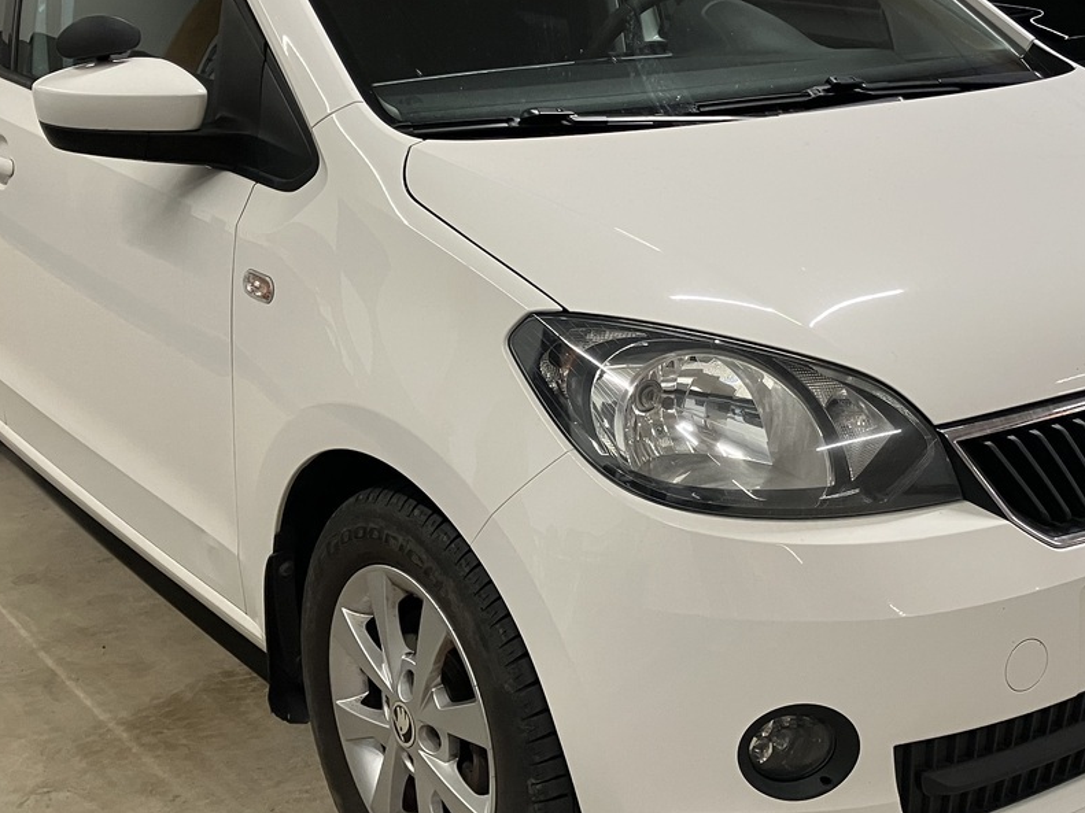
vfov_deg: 28.5
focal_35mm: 51
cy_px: 315
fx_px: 1598
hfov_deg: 37.4
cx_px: 632
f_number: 1.8
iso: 80
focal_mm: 3.99
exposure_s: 1/60
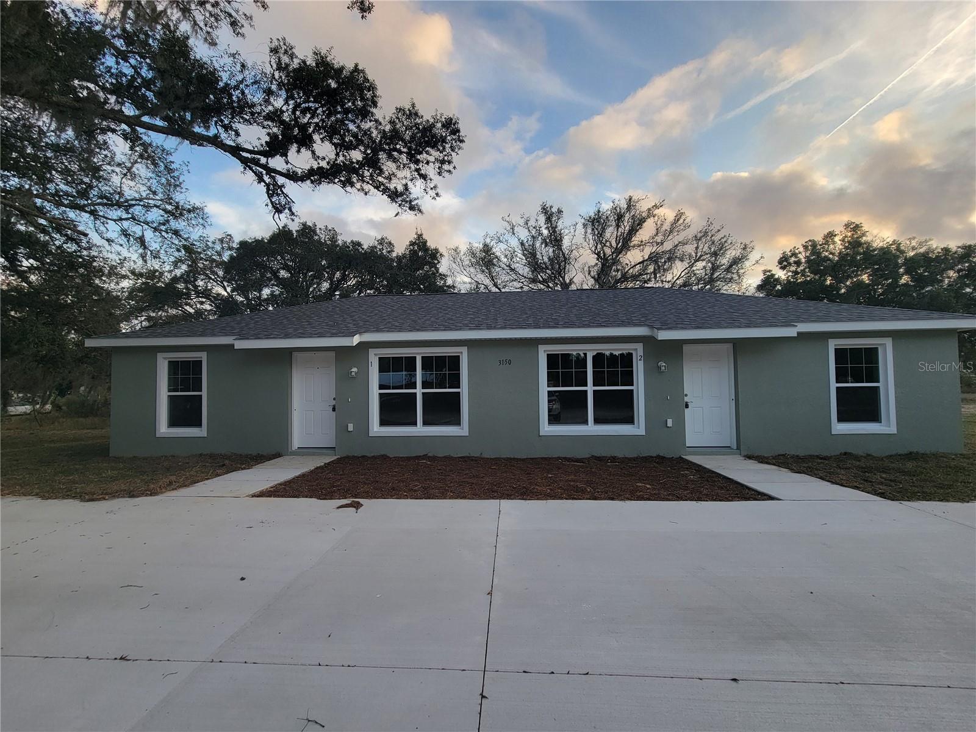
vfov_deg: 89.9
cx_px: 488
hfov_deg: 106.2
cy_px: 366
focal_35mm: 13
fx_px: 367
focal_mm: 2.2
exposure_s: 1/261
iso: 50
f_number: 2.2
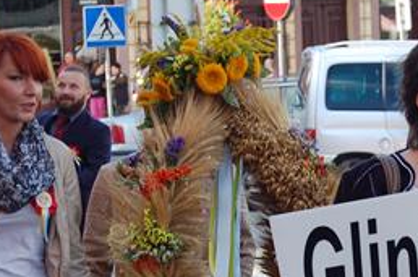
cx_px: 243
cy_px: 297
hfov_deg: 10.7
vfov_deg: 7.1
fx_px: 2227
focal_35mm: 192
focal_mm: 55
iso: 200
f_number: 6.3
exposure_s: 1/160
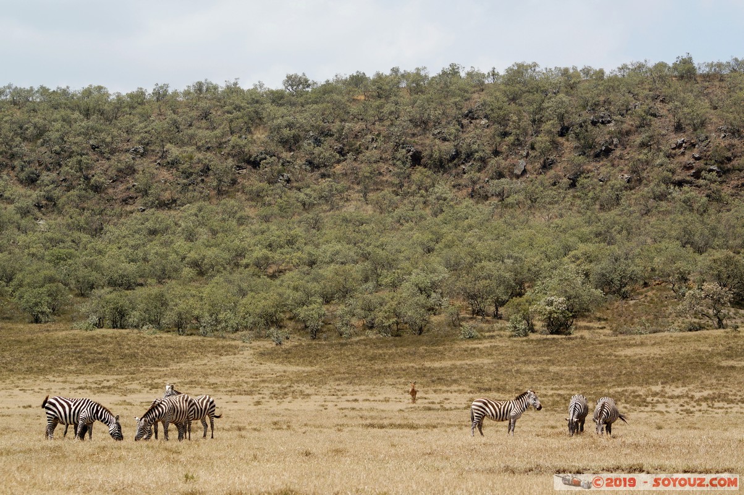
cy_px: 248
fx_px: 2663
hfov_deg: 15.9
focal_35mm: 129
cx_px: 372
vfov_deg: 10.6
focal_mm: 86
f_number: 8
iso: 200
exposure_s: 1/640
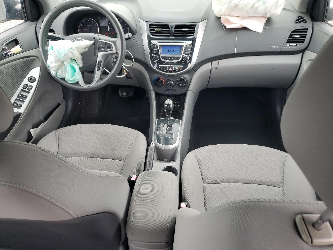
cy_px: 125
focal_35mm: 26
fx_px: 250
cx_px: 166
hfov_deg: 67.3
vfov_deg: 53.1
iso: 50
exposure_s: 1/208
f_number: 1.5
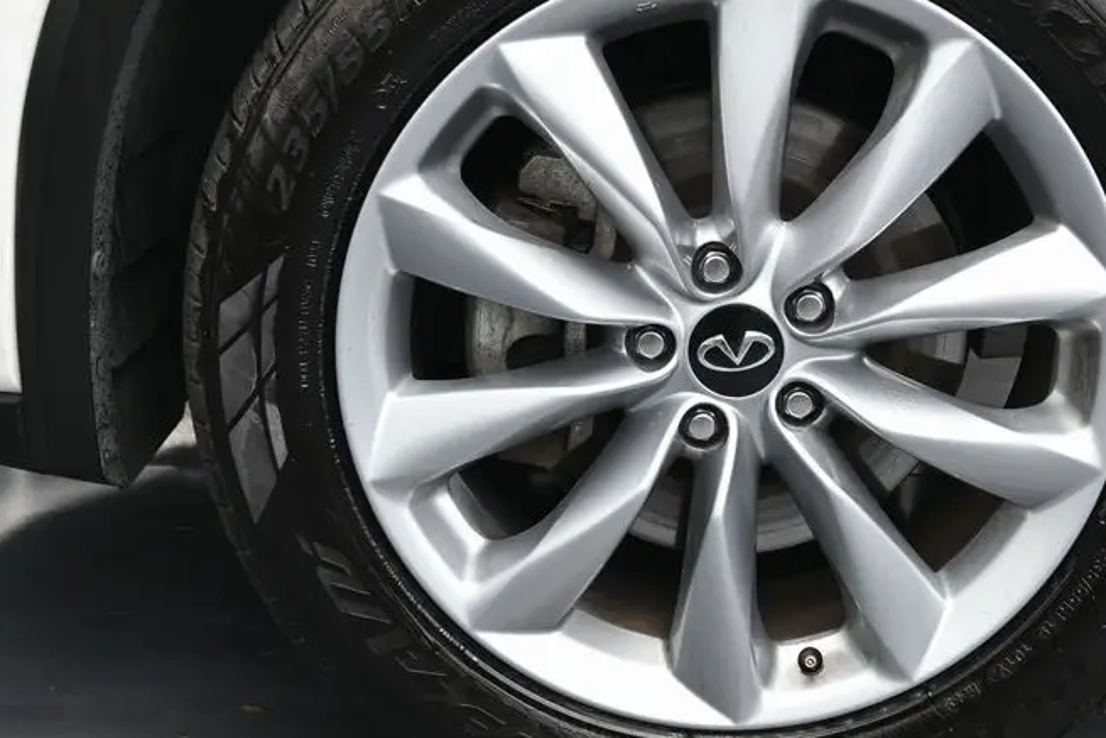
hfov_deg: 32.6
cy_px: 322
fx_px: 1874
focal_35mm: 61
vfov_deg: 22.3
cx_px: 731
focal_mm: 26
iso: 640
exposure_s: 1/125
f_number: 4.5
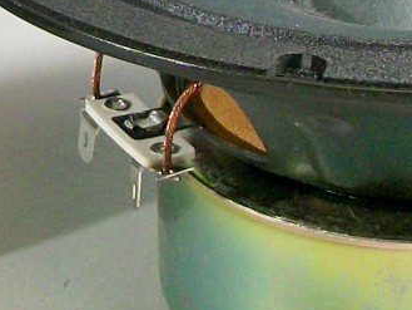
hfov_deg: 9.7
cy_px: -44
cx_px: -187
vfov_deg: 7.4
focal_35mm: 199
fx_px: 2369
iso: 84
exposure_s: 1/60
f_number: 2.9
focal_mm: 5.7
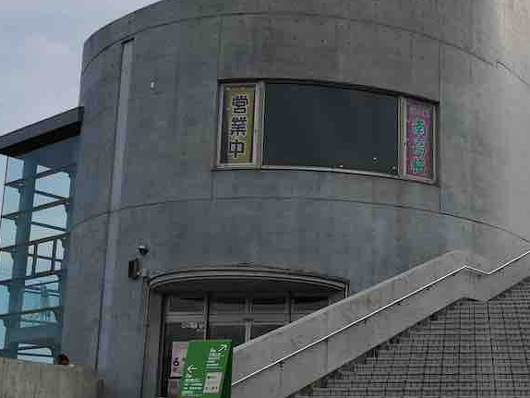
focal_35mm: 47
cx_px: 442
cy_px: 268
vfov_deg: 30.7
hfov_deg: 38.5
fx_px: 720
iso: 50
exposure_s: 1/3257
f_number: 1.8
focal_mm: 3.95
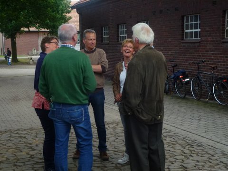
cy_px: 86
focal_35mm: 52
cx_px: 114
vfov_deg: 28.0
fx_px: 343
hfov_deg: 36.8
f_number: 4.3
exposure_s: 1/60
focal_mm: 9.4
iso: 200
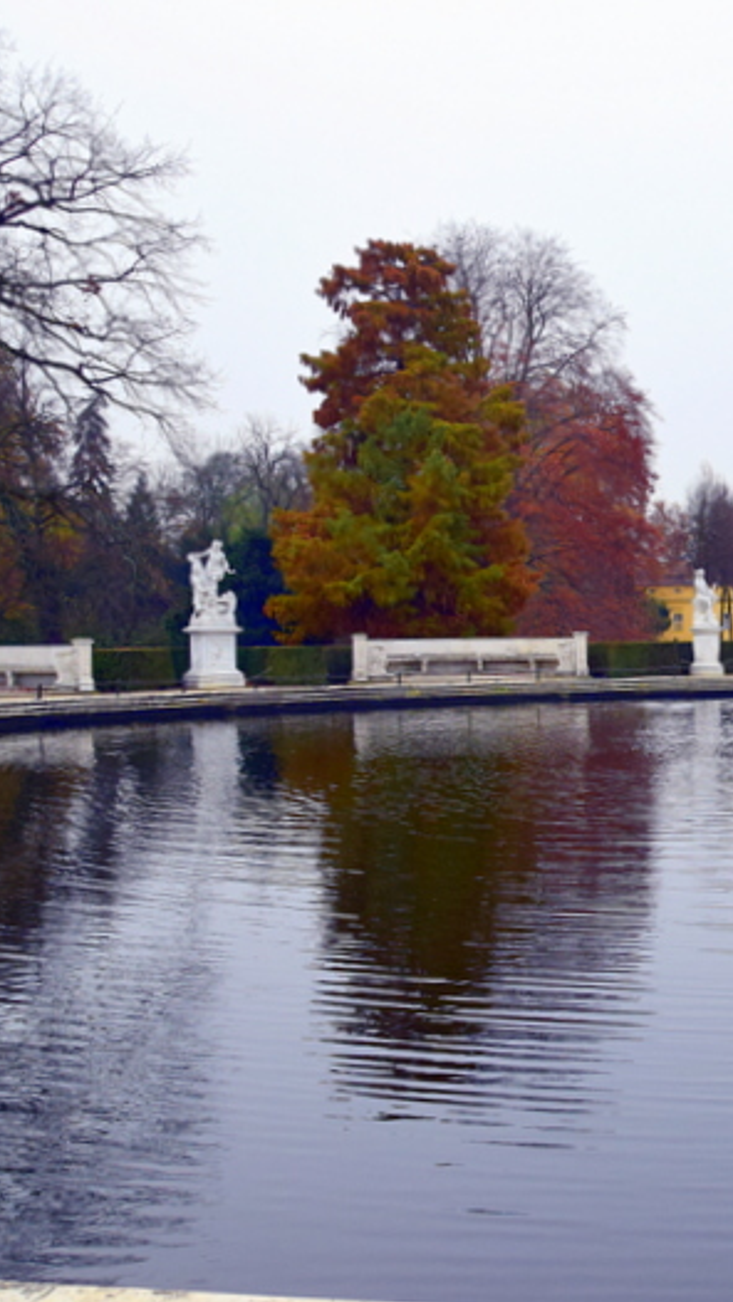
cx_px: 951
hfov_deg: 24.3
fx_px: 1485
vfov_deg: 47.4
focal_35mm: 43
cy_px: 656
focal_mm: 18
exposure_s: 1/125
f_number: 9
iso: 400
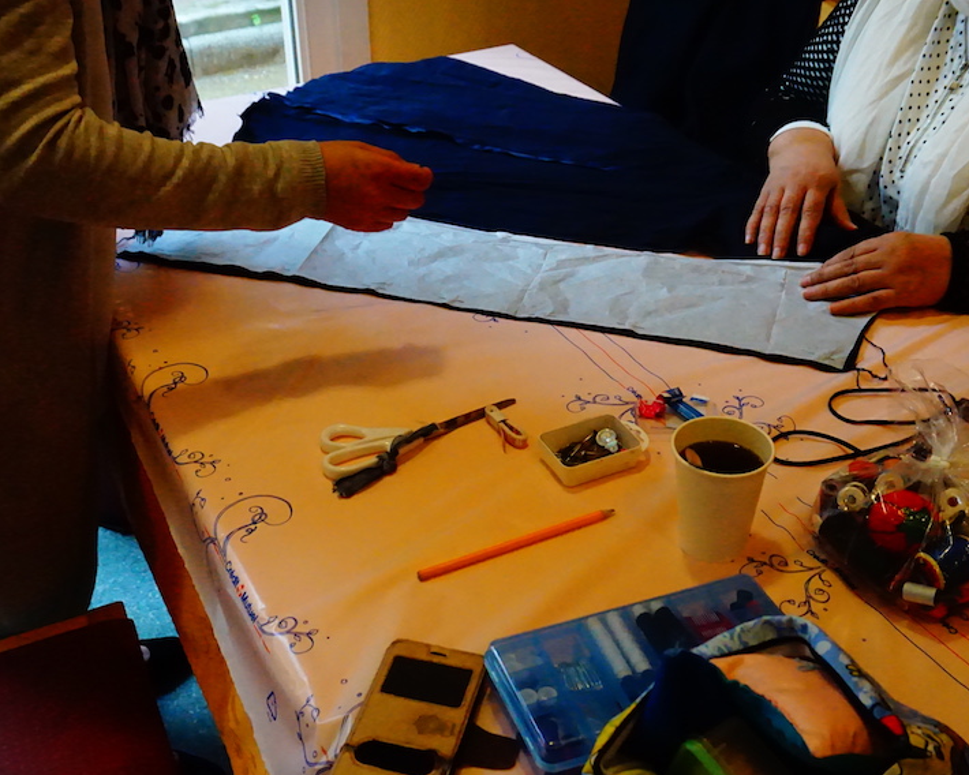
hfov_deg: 45.1
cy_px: 371
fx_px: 1166
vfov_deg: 36.8
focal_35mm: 41
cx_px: 448
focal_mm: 21
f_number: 6.3
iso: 5000
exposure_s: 1/640
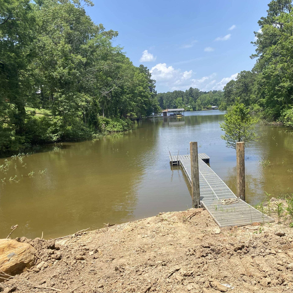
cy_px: 148
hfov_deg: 51.7
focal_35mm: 31
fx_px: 297
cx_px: 191
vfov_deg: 52.5
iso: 32
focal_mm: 4.25
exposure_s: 1/2358
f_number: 1.8
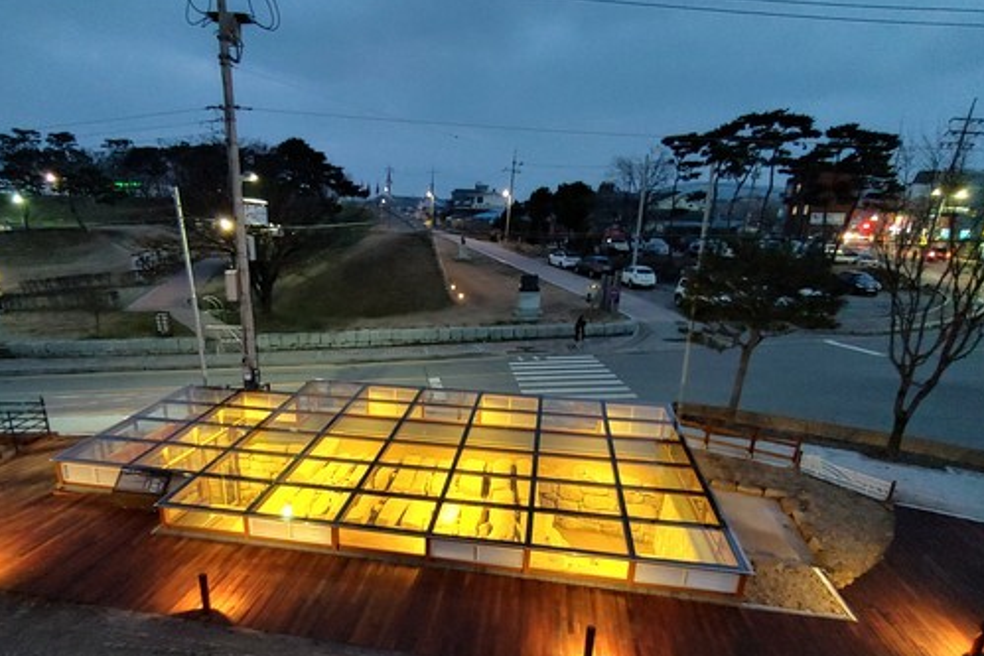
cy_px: 420
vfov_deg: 60.9
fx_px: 547
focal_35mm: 20
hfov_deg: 83.8
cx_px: 450
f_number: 1.9
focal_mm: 2.18
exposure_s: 1/13
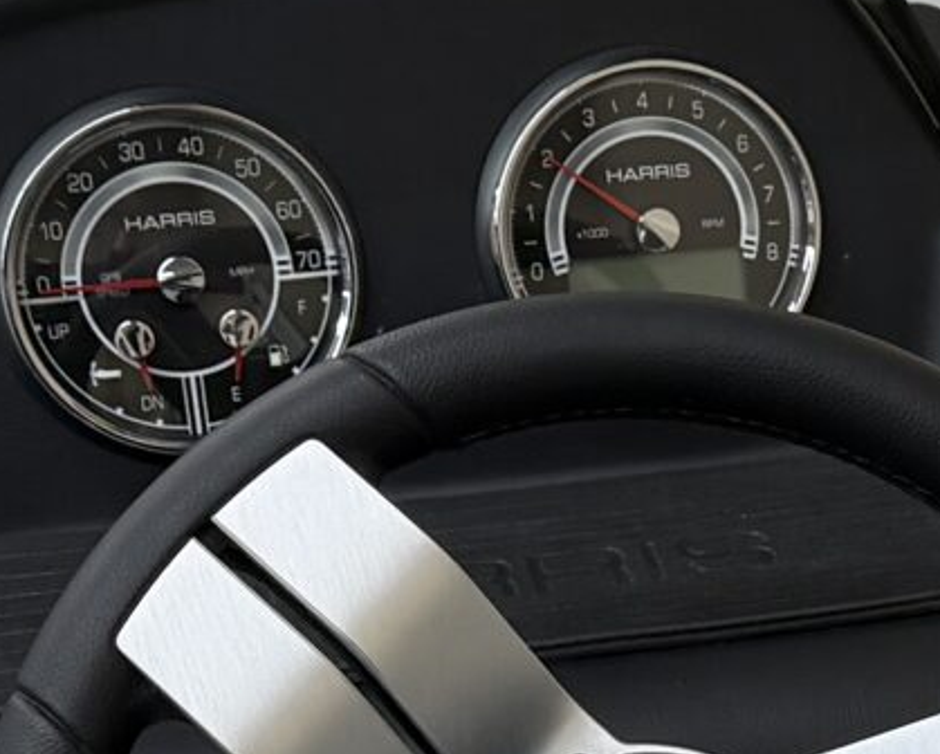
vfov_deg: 10.7
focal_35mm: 143
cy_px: 868
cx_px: 1027
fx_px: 3982
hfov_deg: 13.2
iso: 125
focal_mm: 6.76
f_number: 1.78
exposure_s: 1/60
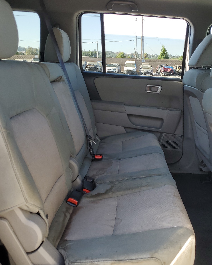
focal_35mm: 34
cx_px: 130
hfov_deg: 43.1
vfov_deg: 52.8
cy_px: 132
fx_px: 267
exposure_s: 1/385
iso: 50
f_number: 1.5
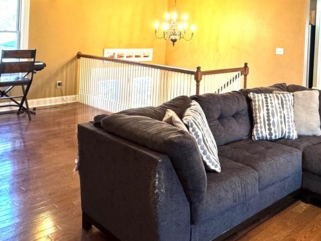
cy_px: 33
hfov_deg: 46.2
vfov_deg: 35.1
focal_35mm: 39
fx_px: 362
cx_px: 239
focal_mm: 2.22
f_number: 2.2
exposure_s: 1/60
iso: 250
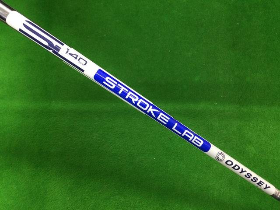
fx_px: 251
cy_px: 105
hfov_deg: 58.4
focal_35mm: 31
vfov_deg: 45.4
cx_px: 140
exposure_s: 1/30
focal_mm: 3.3
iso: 125
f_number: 2.4
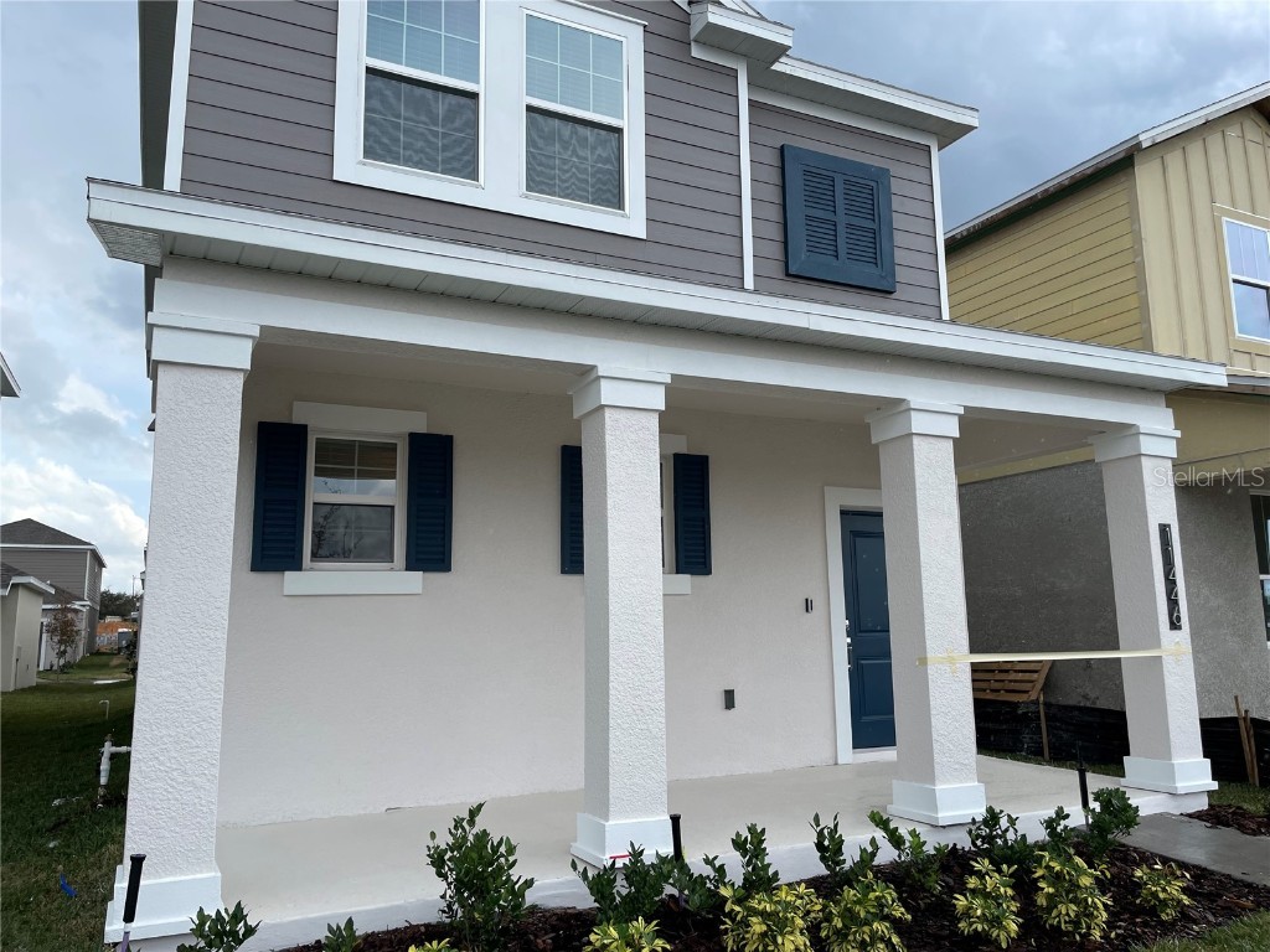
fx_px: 954
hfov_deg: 67.3
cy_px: 476
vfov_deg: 53.1
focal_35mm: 26
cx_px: 635
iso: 32
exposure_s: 1/1435
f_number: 1.6
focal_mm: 4.2
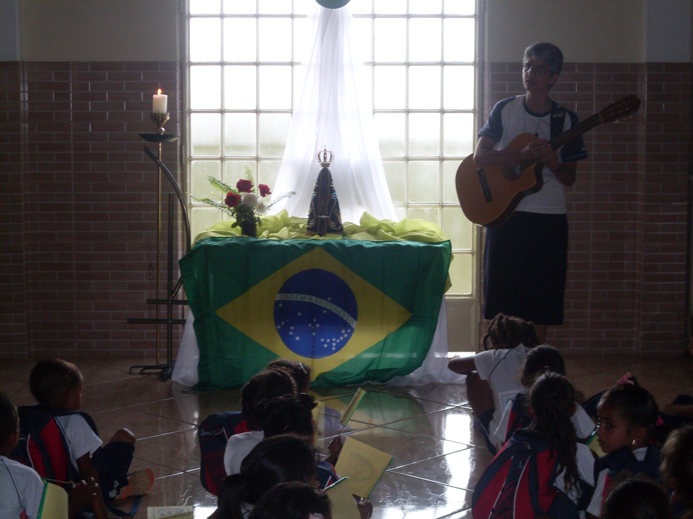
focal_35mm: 81
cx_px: 346
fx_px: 1622
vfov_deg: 18.2
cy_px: 260
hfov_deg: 24.1
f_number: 4
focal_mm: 13.5
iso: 120
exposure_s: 1/60
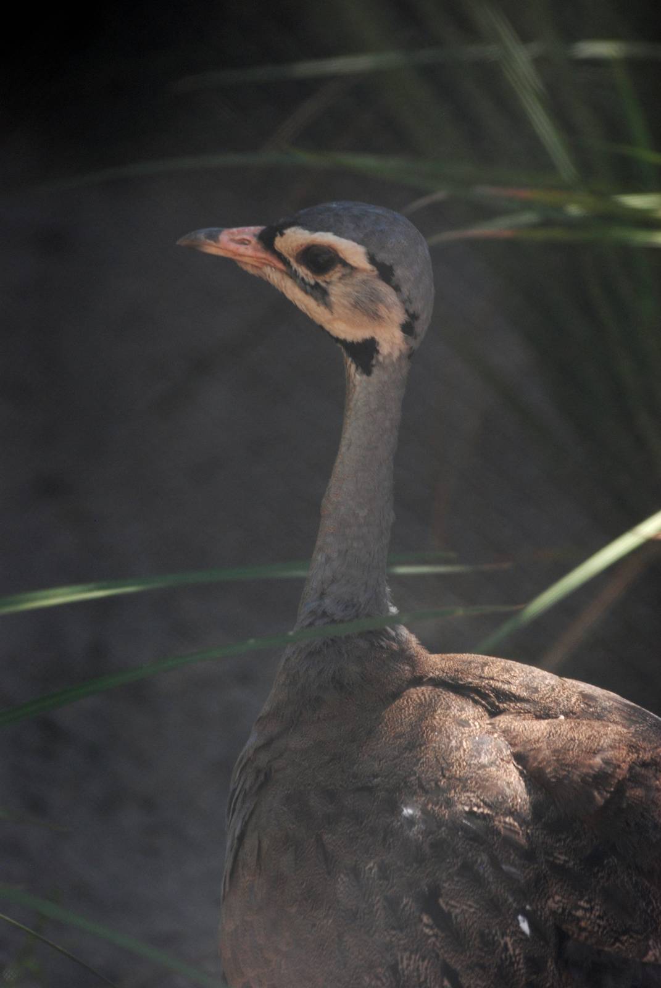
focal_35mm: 255
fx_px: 7003
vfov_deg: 8.1
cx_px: 330
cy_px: 494
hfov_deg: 5.4
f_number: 4.8
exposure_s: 1/200
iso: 400
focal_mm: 170
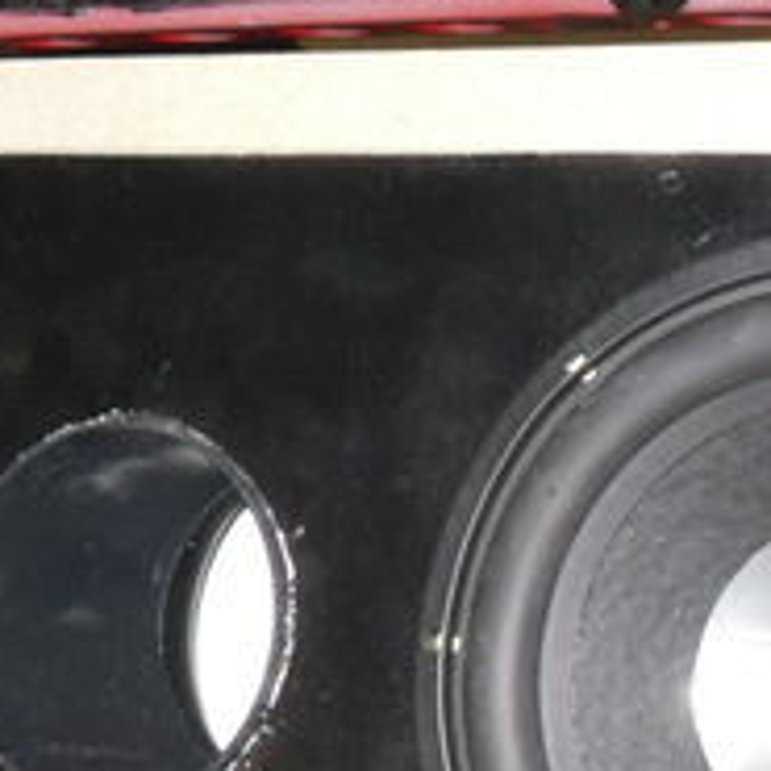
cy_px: 642
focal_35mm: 107
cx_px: -29
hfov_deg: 15.9
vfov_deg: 16.1
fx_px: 2696
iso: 200
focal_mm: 6.3
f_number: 3.5
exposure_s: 1/45
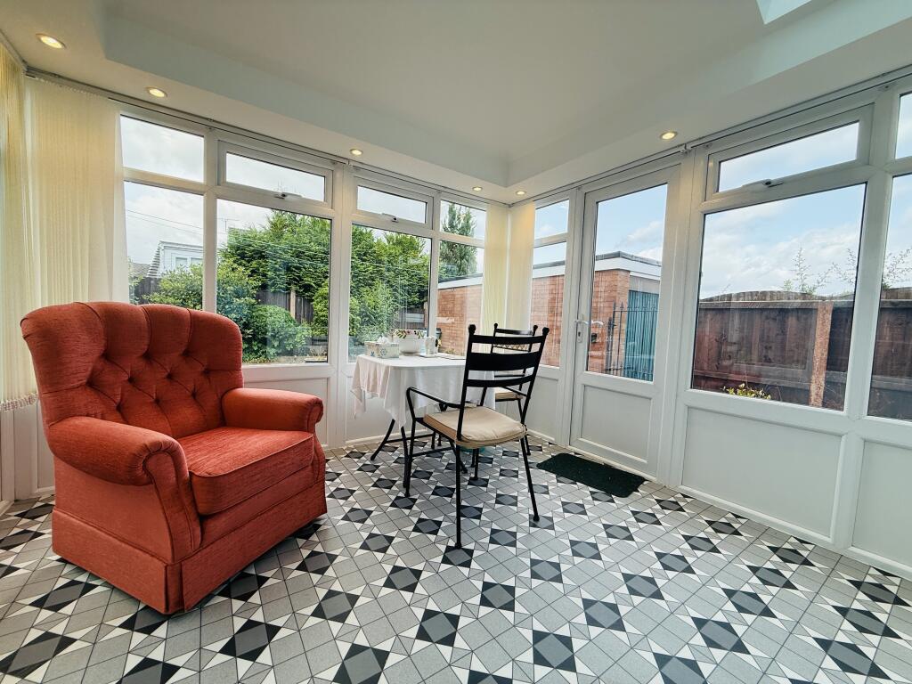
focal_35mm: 14
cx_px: 456
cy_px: 342
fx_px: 369
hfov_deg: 102.1
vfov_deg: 85.7
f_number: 2.2
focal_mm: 2.22
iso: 64
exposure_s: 1/286
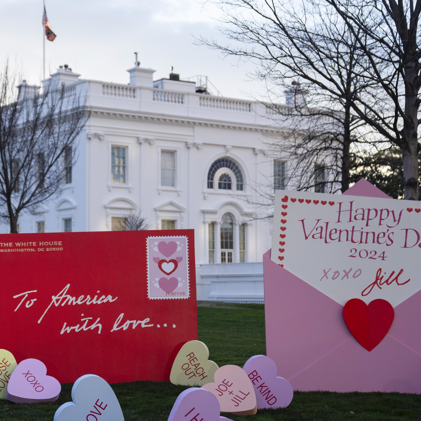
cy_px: 194
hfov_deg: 23.4
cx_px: 100
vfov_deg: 23.7
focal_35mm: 73
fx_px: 1004
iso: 400
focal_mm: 44
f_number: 2.8
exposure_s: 1/2000
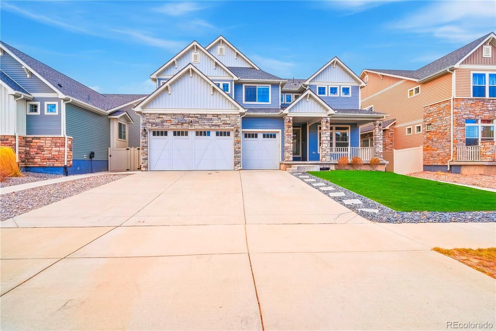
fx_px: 234
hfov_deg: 93.3
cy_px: 166
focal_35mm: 17
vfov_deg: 70.4
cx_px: 248
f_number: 8
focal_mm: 17
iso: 320
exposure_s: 1/5000
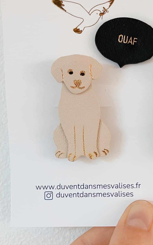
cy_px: 150
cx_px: 138
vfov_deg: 39.4
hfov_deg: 24.6
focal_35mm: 51
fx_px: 340
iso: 125
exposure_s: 1/50
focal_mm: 4.2
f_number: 1.6
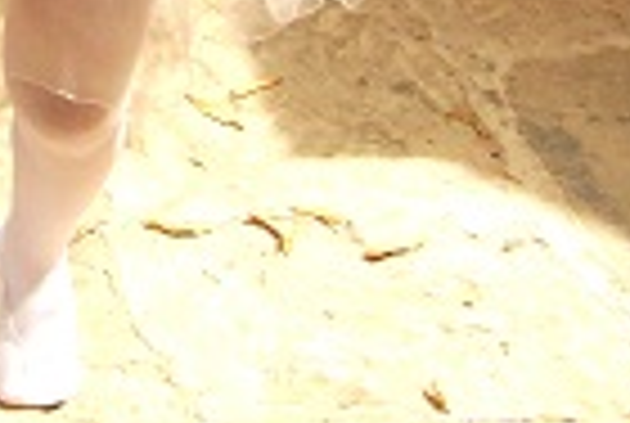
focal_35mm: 154
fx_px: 2701
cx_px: -446
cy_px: -367
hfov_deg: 12.3
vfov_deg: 8.6
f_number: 9
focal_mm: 24
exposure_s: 1/320
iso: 1600
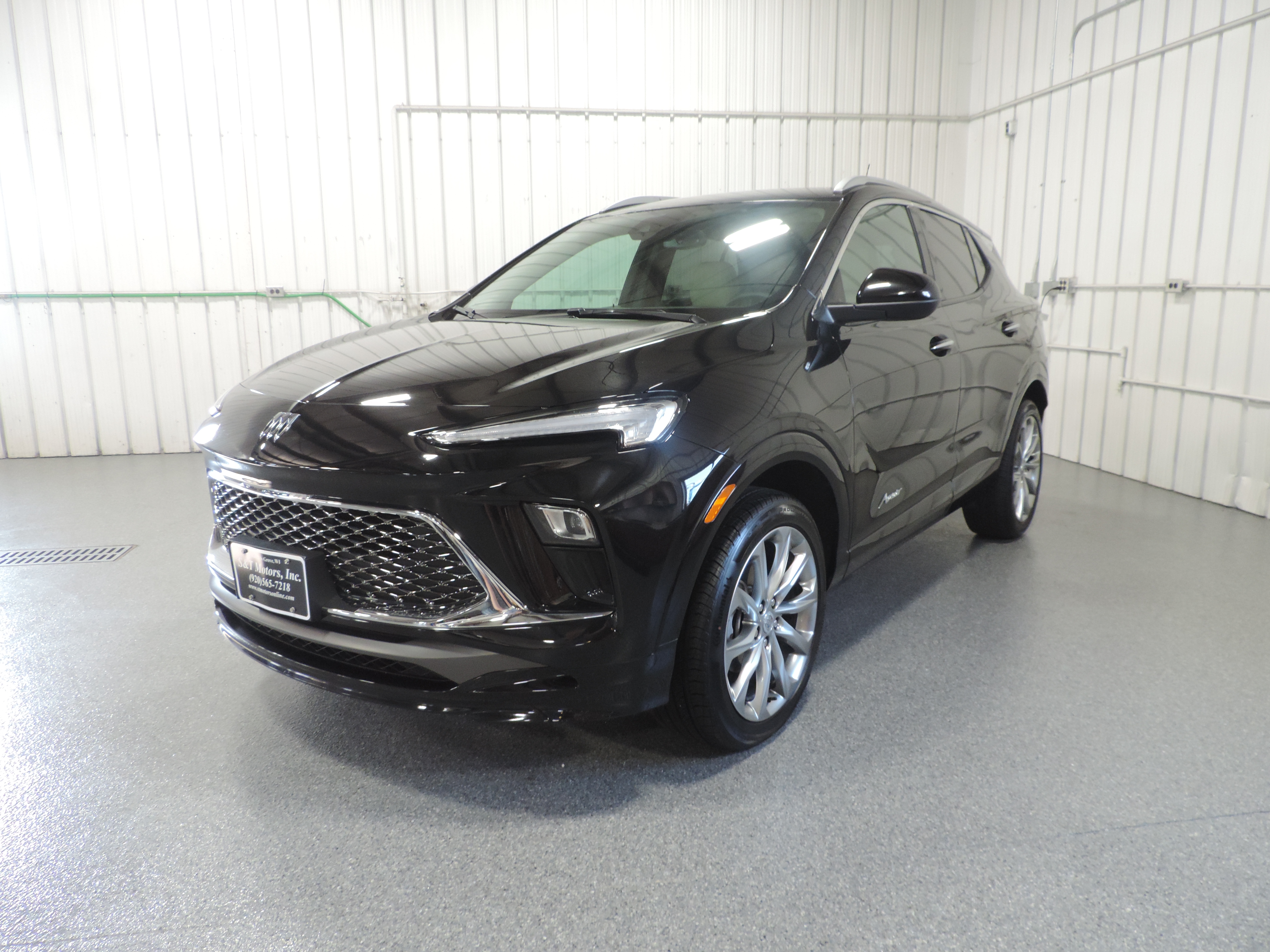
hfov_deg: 71.6
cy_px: 476
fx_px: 881
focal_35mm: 24
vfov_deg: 56.8
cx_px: 635
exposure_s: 1/30
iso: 280
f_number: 3
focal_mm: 4.3
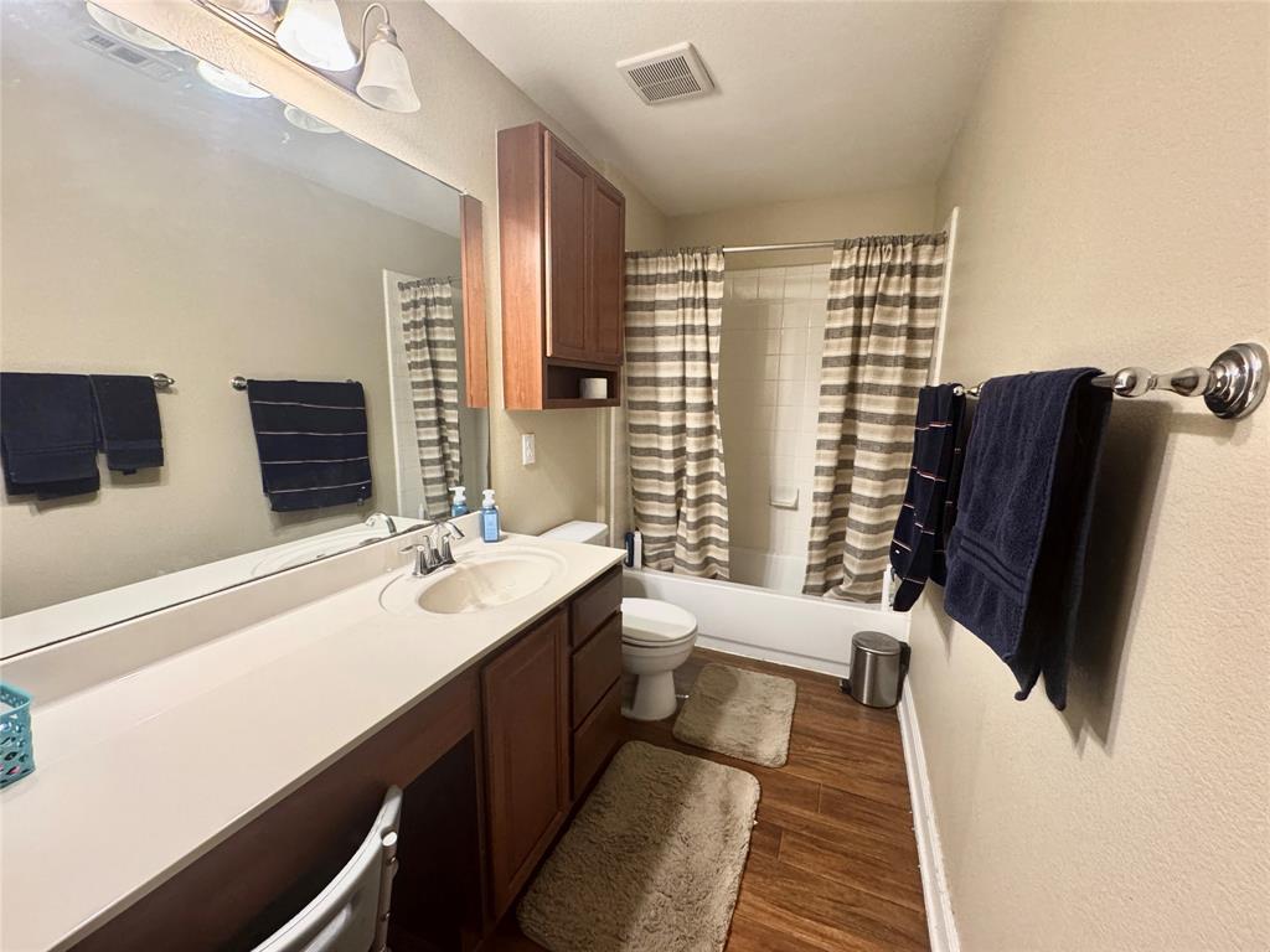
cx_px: 635
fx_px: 514
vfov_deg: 85.7
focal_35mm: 14
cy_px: 476
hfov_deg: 102.1
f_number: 2.2
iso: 400
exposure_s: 1/60
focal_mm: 2.22
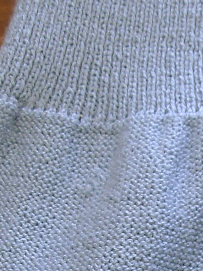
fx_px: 1110
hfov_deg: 10.3
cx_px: 229
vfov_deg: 13.4
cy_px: 349
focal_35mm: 142
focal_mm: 6.3
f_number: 2.9
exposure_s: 1/18.5
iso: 50
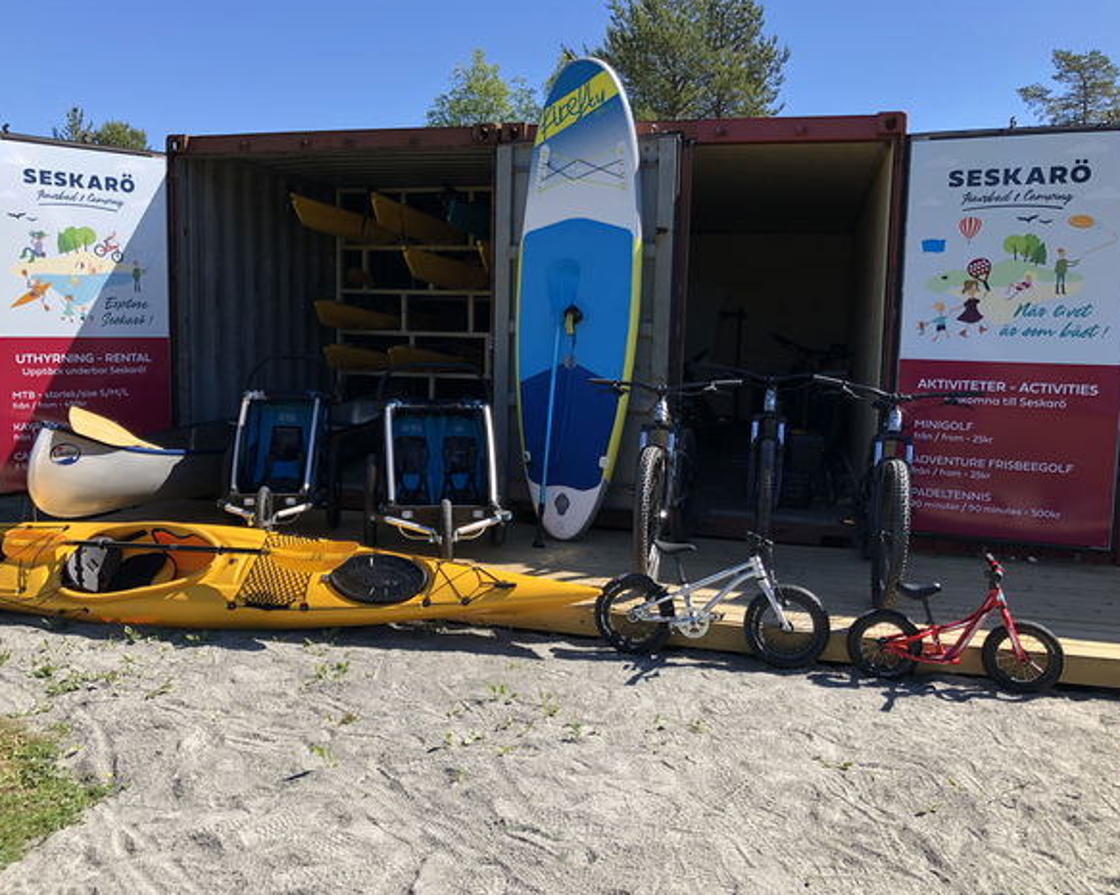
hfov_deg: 58.8
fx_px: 994
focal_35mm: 30
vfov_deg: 48.5
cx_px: 532
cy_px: 436
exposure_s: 1/941
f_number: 1.8
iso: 20
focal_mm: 3.99
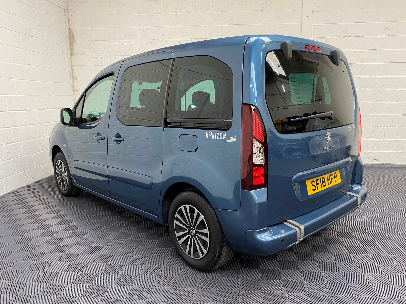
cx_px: 203
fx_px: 305
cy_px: 152
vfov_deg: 53.1
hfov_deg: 67.3
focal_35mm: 26
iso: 160
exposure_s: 1/50
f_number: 1.8
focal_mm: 4.25
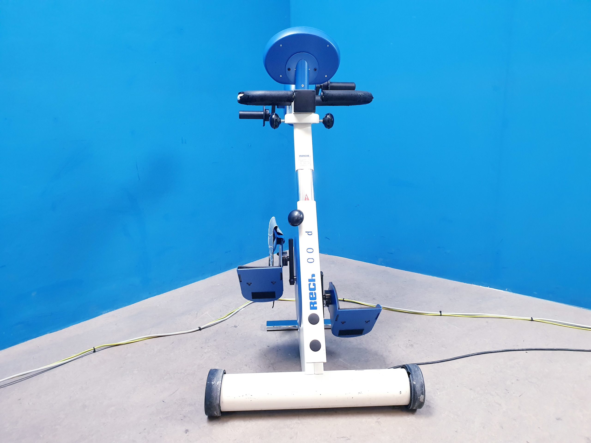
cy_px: 222
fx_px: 444
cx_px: 296
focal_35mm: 26
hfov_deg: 67.3
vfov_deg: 53.1
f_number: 2.4
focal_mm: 4.3
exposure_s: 1/50
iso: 400
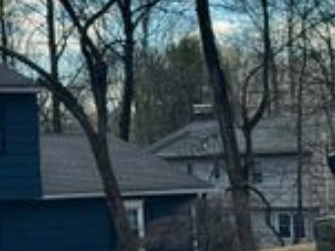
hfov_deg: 11.7
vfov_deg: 9.3
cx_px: -215
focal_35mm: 159
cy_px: 59
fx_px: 1538
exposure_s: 1/2110
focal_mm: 6.76
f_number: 1.78
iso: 64
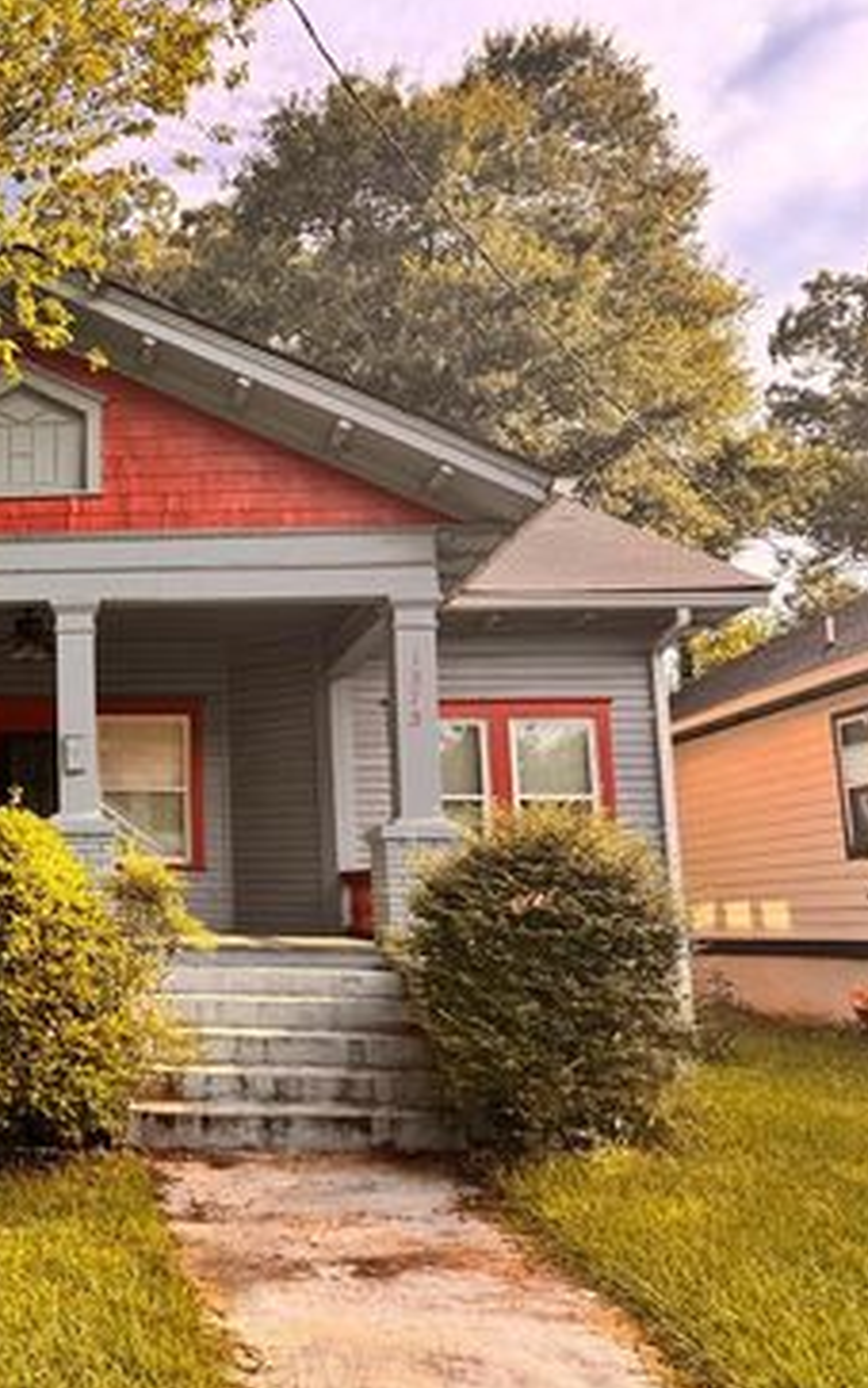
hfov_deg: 32.6
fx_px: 1324
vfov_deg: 55.3
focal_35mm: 35
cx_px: -50
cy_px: 679
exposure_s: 1/671
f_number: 1.78
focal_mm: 6.76
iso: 80
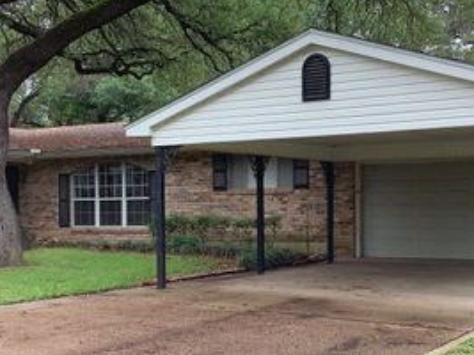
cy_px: 226
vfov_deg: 25.1
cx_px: 225
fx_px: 794
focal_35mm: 58
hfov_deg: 33.2
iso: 50
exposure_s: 1/100
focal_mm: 3.3
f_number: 2.4
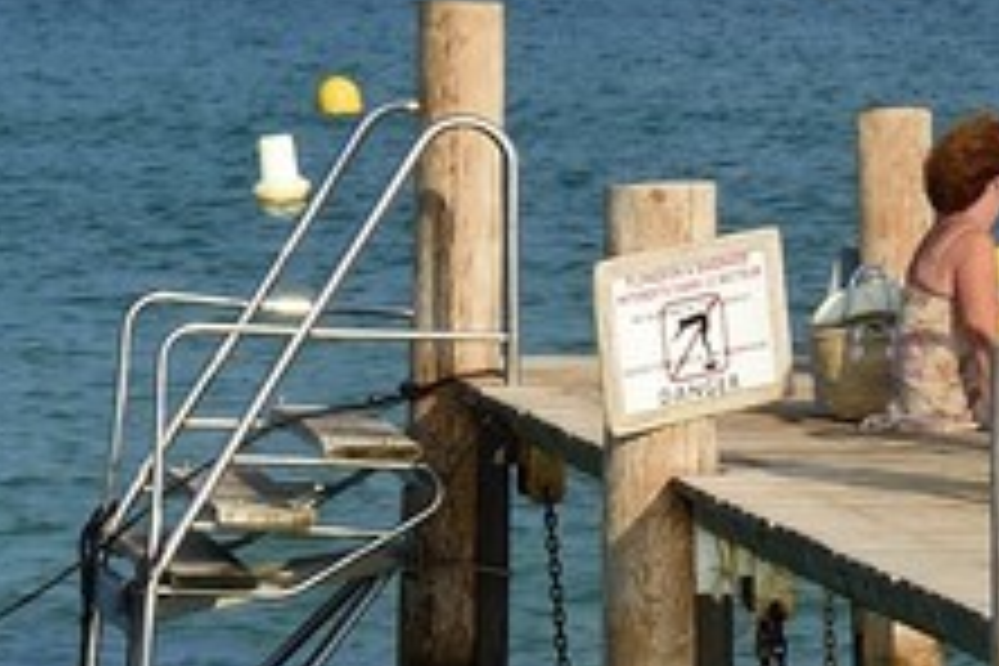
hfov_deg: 5.2
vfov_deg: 3.7
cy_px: 904
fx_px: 10405
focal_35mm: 375
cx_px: 2920
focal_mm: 52
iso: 200
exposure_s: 1/200
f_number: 13
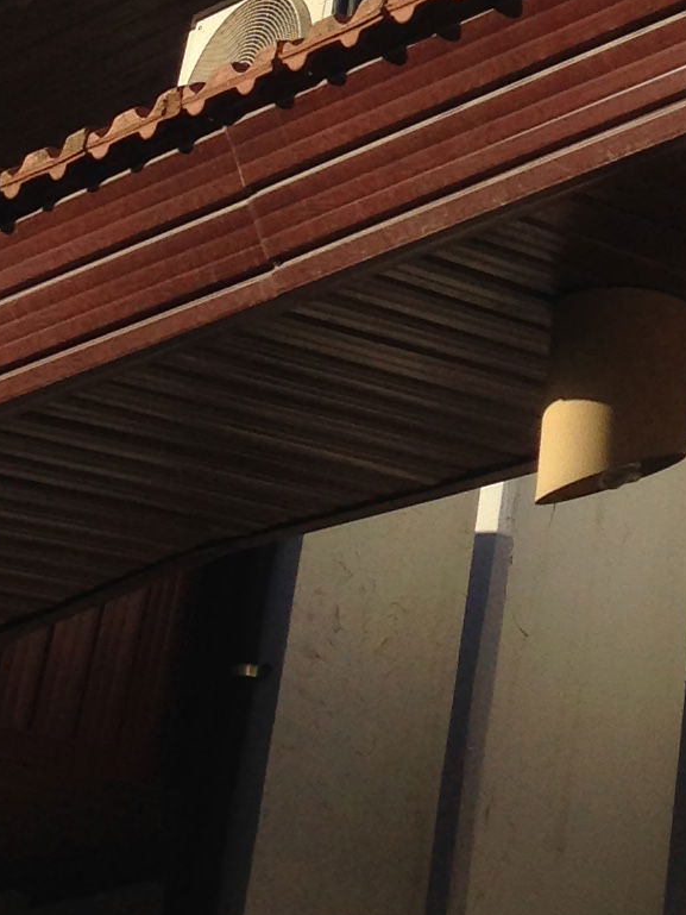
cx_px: 1102
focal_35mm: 140
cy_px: -309
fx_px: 3698
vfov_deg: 13.5
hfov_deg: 10.2
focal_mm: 4.12
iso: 50
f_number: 2.4
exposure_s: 1/2358
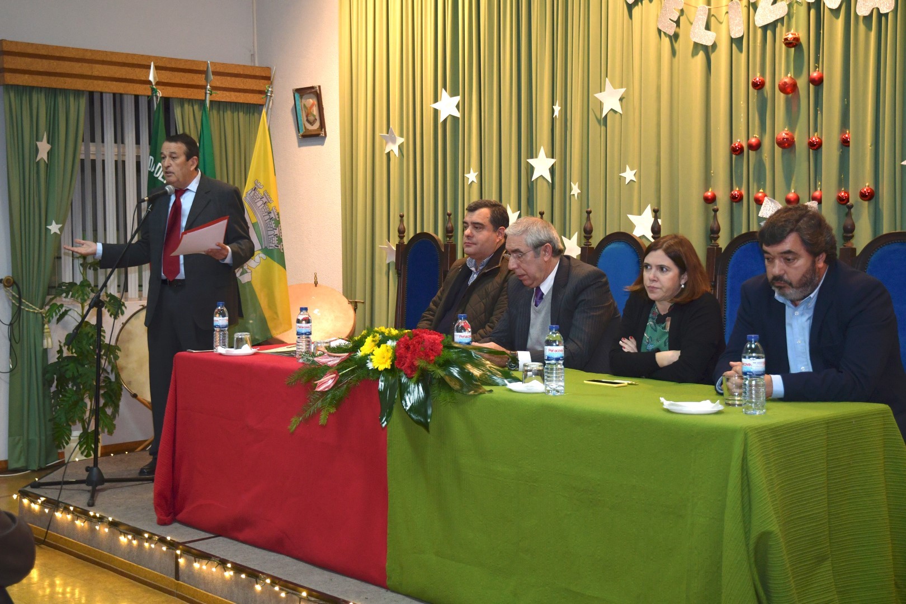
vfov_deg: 28.1
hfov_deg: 41.1
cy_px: 302
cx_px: 453
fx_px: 1208
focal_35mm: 48
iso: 640
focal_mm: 32
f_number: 3.2
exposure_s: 1/100
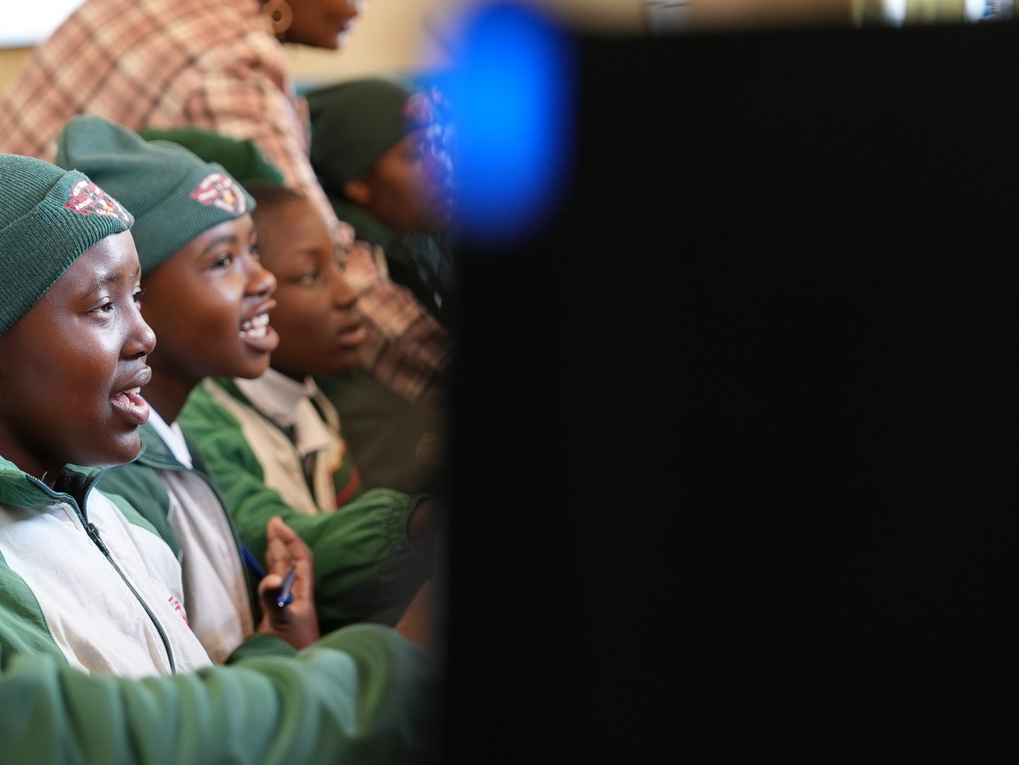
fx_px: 3033
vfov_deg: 14.4
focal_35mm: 103
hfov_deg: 18.9
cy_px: 317
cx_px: 184
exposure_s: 1/80
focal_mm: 63
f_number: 2.8
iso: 800
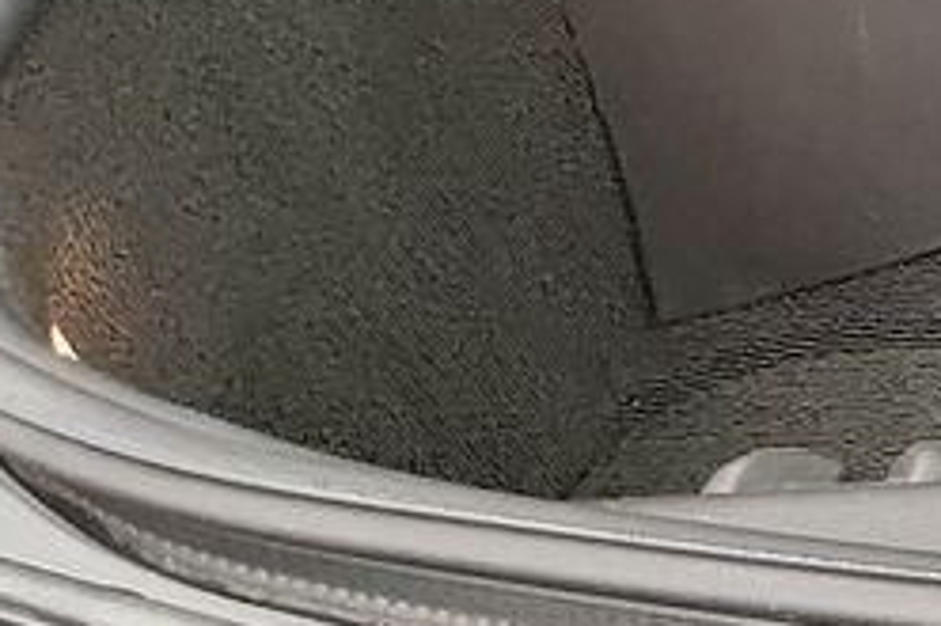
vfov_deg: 7.9
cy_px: -876
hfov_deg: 9.6
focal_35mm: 161
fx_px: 4205
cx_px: 2903
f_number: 1.8
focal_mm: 6.7
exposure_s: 1/59
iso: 682
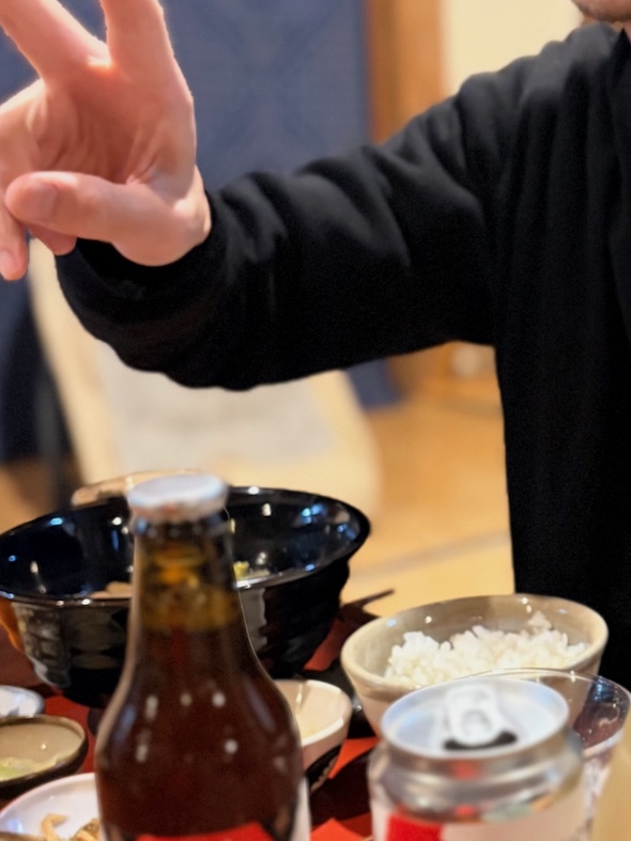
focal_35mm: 63
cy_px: 367
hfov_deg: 22.4
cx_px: 637
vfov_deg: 30.7
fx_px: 1532
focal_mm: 5.96
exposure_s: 1/30
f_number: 1.6
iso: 640
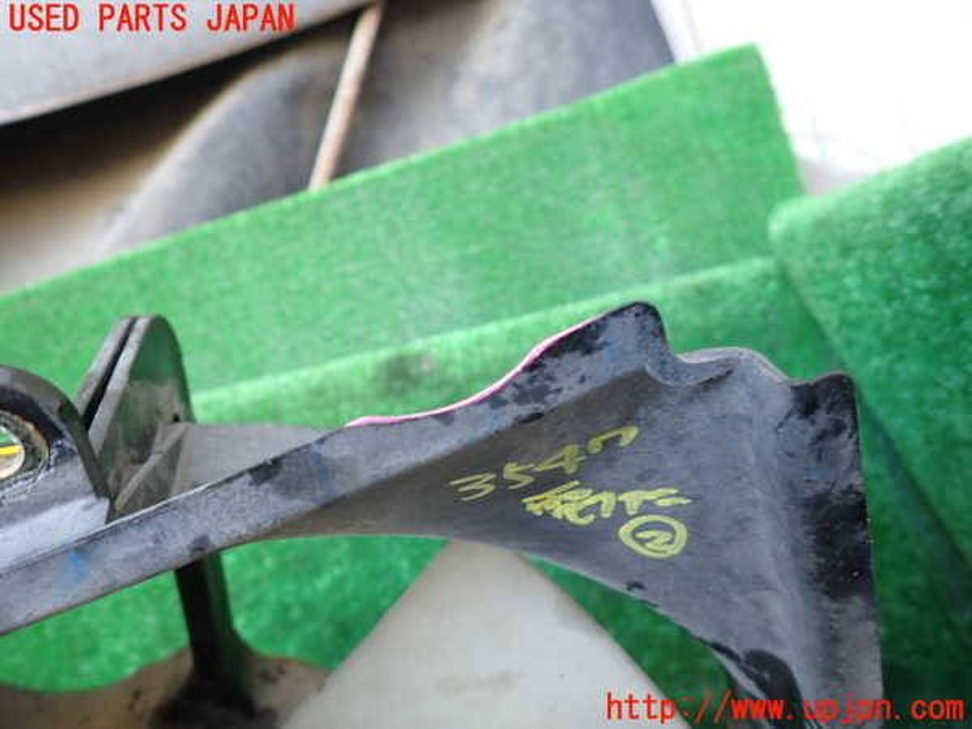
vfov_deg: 54.9
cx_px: 486
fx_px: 702
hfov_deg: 69.4
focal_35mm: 25
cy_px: 364
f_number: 2
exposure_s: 1/40
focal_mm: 4.5
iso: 200
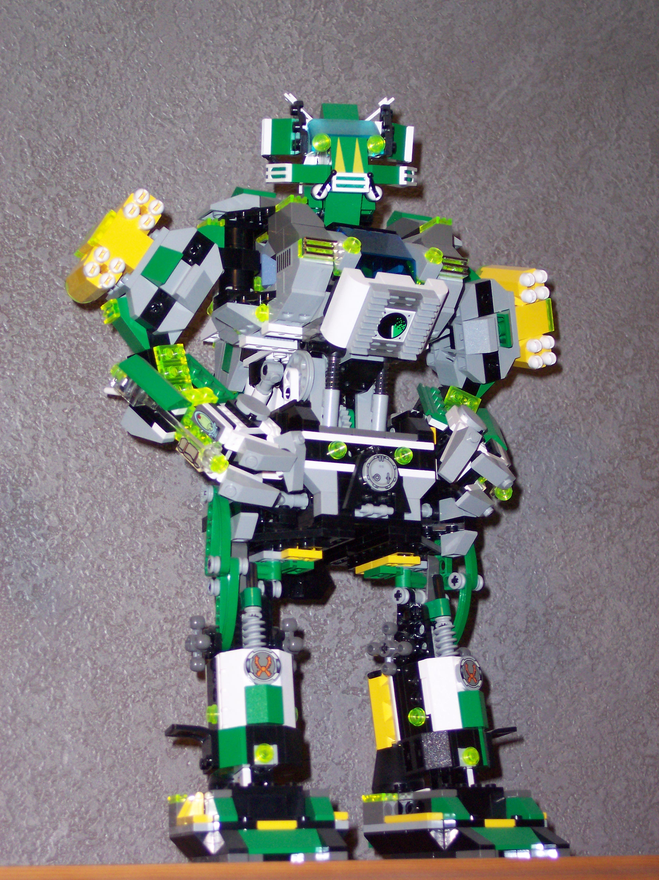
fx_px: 1931
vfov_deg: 25.7
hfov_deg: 19.4
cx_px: 330
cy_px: 440
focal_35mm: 76
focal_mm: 16
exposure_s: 1/45
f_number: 3.8
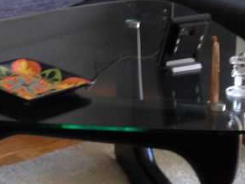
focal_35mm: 181
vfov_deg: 7.9
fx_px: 1281
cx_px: -132
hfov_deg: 10.5
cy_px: -146
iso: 50
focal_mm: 4.12
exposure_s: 1/20
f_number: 2.4
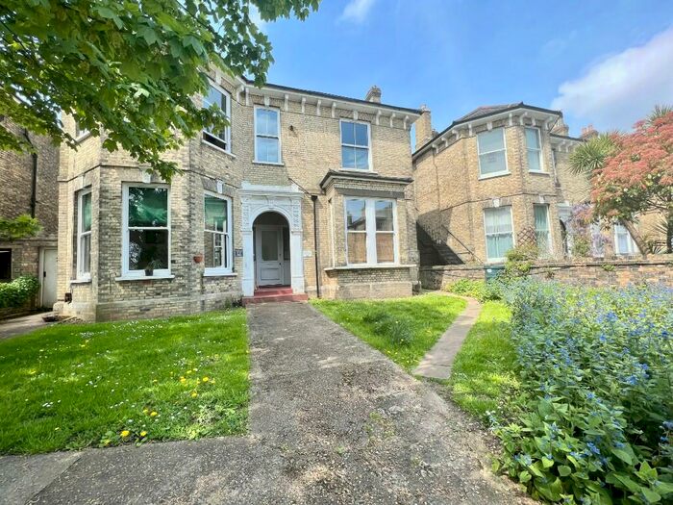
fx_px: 253
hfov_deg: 106.2
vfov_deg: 89.9
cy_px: 252
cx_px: 336
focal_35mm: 13
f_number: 1.8
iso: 32
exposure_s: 1/602
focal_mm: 1.57
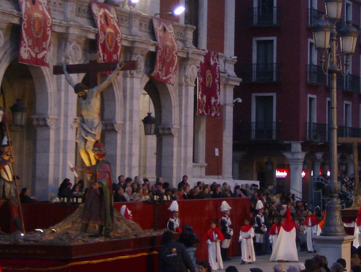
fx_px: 1201
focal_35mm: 115
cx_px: 259
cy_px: 70
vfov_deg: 12.9
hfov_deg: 17.0
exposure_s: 1/22.8
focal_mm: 11.6
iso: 200
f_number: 3.7
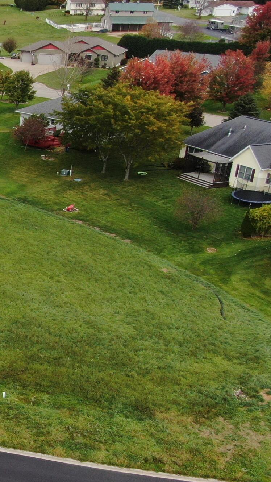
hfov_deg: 16.7
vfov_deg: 35.4
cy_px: 267
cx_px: -228
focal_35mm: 59
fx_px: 754
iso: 100
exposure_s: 1/640
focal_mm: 4.39
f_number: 2.8
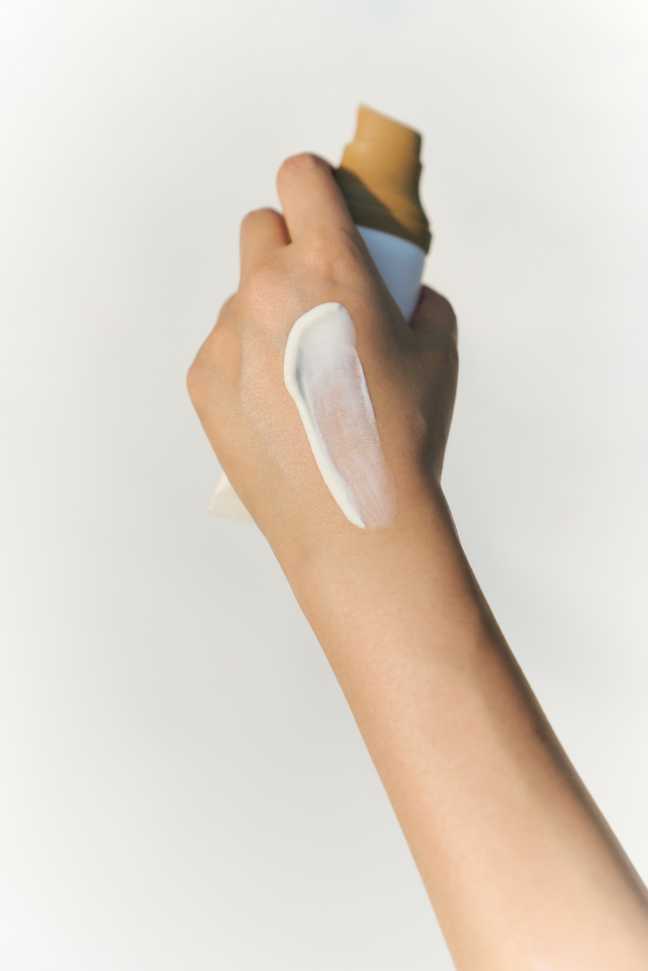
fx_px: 1647
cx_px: 324
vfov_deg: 32.9
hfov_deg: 22.3
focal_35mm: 61
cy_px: 486
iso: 200
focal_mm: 61
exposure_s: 1/4000
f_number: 4
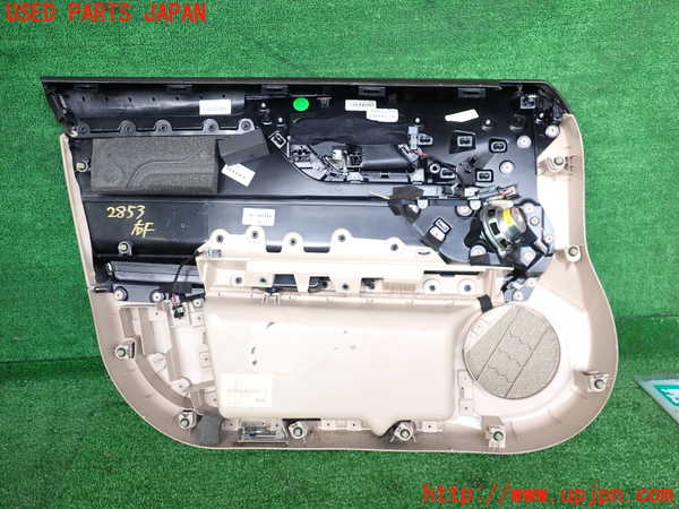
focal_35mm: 30
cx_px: 340
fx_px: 588
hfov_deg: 60.0
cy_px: 254
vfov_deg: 46.8
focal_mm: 5.4
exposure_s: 1/80
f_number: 2.3
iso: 100
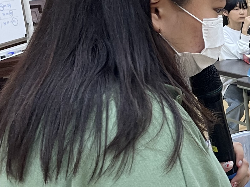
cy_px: 107
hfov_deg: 19.4
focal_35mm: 89
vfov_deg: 16.6
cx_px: 368
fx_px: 643
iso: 100
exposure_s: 1/60
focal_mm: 4.2
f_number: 1.6
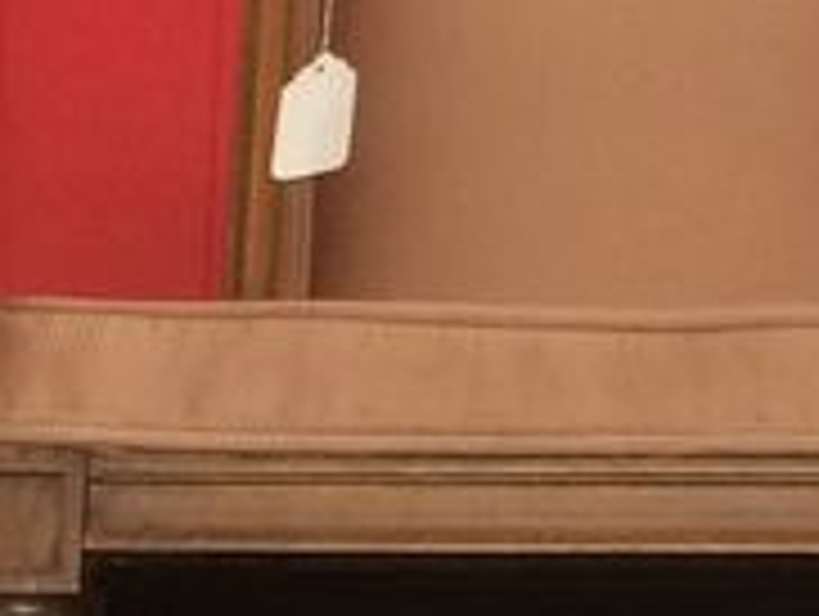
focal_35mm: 148
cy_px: 501
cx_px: 801
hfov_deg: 13.2
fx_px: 3506
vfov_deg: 10.0
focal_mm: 4.12
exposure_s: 1/30
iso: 160
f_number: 2.2
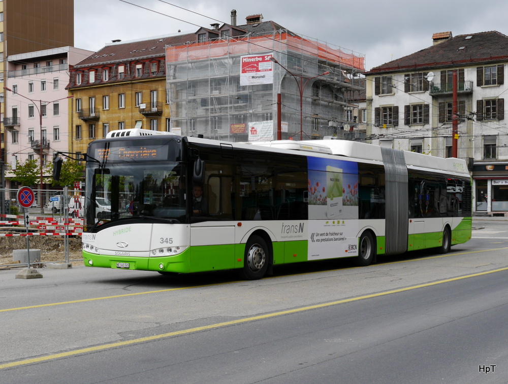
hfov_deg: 53.8
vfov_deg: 42.0
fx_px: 500
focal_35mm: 34
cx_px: 254
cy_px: 192
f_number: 7.1
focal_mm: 17
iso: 160
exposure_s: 1/320
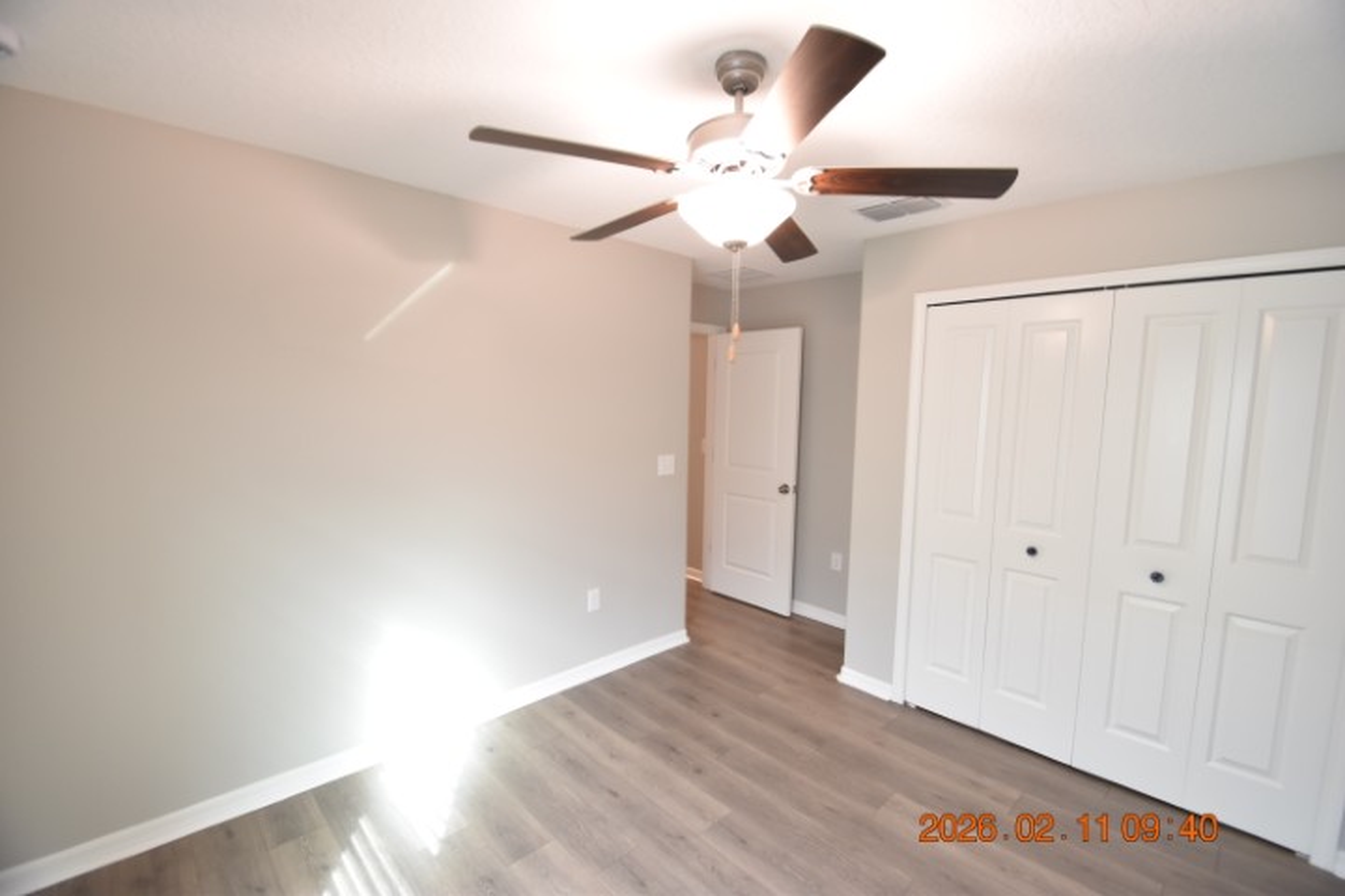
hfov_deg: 100.4
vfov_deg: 77.3
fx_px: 560
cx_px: 672
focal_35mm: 15
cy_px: 448
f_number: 3.5
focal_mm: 10
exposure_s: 1/20
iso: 800
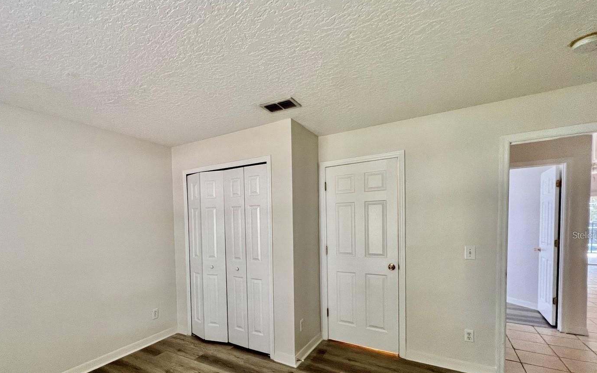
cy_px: 235
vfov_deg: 70.0
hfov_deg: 97.5
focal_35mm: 16
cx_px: 267
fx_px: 260
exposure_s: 1/60
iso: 320
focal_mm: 1.57
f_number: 1.8
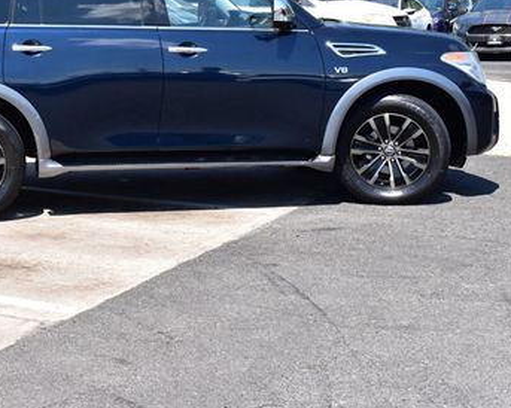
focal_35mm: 71
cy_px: 106
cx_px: 64
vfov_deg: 21.4
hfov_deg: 26.1
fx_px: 1071
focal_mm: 27
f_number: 11
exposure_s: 1/400
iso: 400
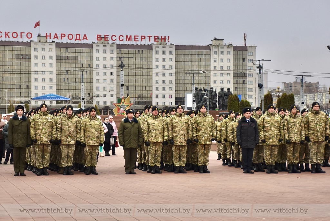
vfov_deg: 14.8
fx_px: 854
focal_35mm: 93
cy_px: 110
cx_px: 165
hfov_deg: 21.9
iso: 560
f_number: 5
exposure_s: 1/500
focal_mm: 62
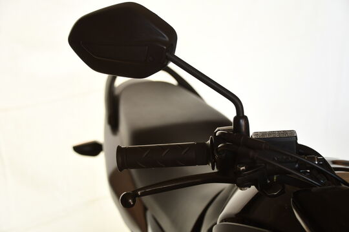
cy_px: 116
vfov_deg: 18.9
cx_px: 174
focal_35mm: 72
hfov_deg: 28.1
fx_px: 698
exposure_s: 1/60
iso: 900
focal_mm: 48
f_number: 4.5
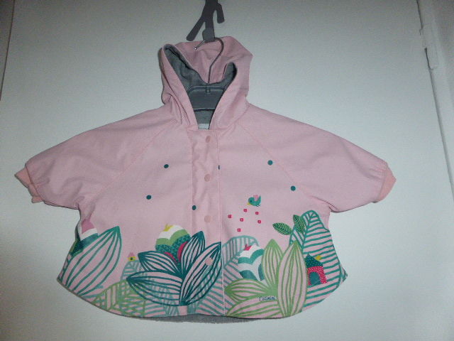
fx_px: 315
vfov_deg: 56.8
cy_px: 170
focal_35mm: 24
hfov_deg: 71.6
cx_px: 227
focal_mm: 4.3
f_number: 3.3
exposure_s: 1/60
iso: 400
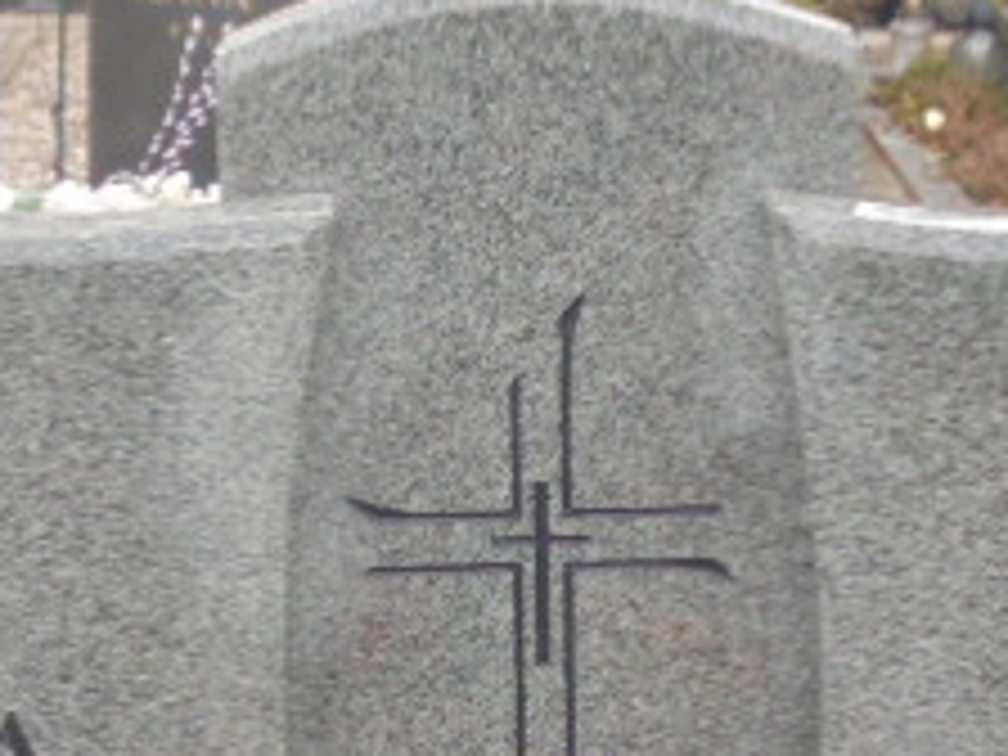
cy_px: 734
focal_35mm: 123
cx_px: 477
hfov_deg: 16.0
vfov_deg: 11.9
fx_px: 3582
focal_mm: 7.8
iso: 100
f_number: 4.5
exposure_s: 1/40
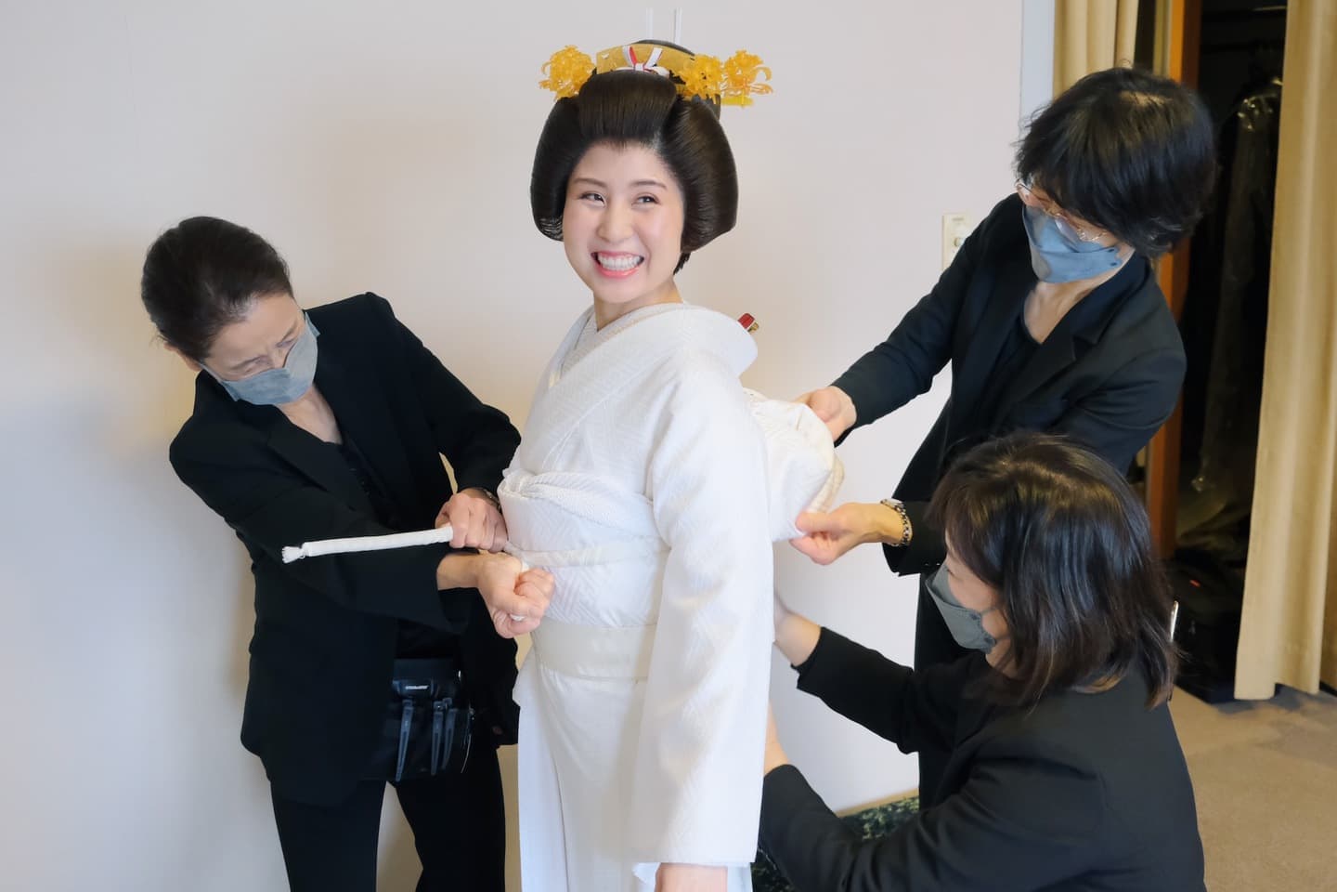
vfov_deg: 43.6
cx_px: 668
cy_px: 446
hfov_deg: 61.9
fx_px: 1114
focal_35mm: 30
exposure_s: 1/80
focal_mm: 20.2
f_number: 4
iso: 3200
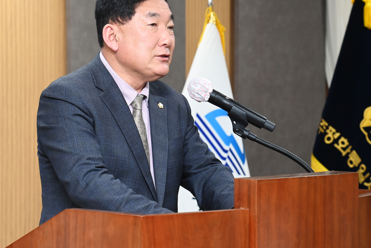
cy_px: 104
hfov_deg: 18.1
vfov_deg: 12.1
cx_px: 171
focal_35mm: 113
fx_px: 1165
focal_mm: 82
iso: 2000
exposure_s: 1/250
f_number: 6.3
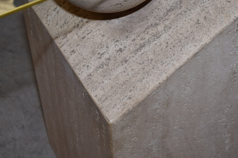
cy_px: 66
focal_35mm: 106
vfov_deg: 12.9
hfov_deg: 19.3
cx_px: 128
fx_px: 698
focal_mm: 55
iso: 400
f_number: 7.1
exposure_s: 1/125
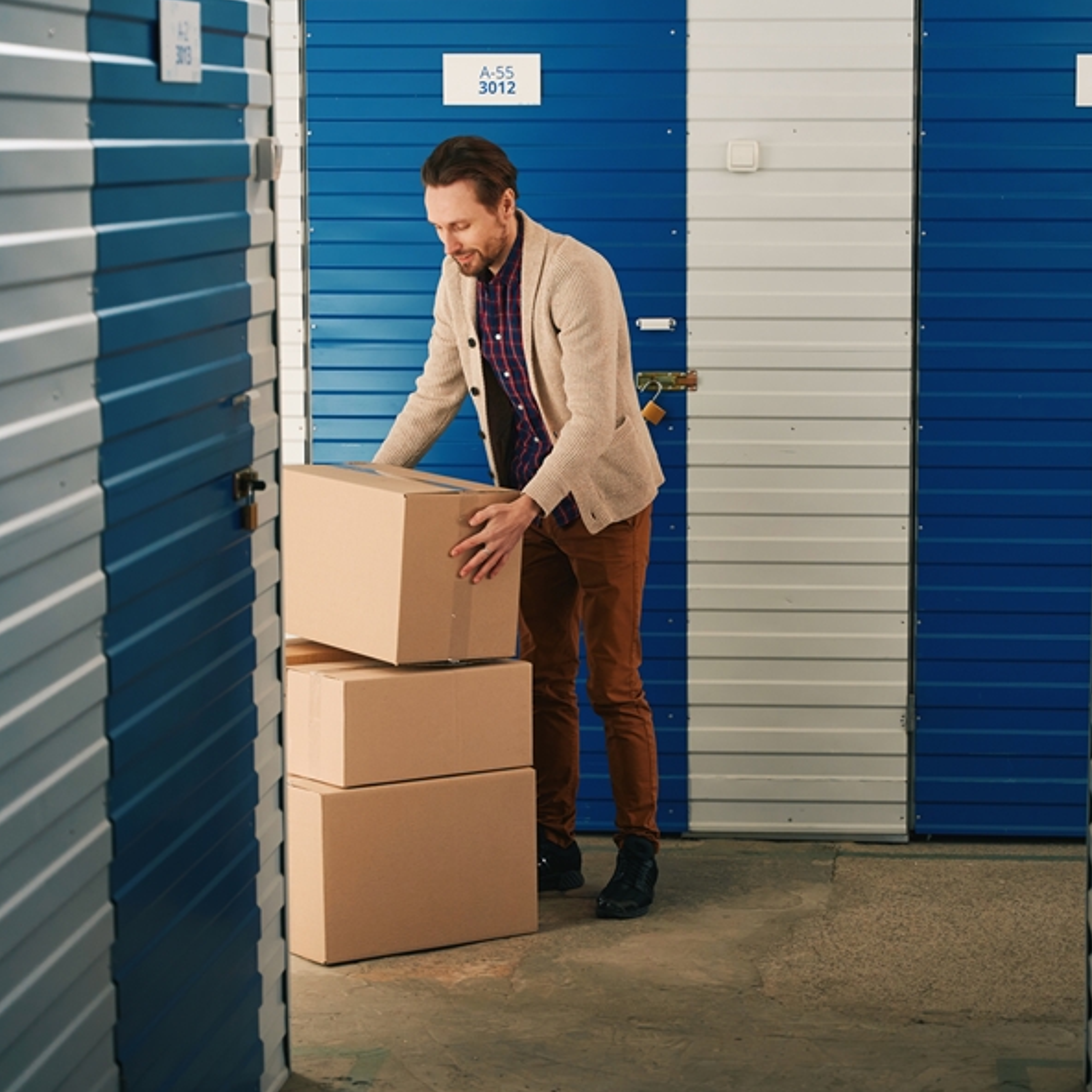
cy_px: 546
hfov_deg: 20.5
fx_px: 3016
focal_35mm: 85
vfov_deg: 20.5
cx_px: 682
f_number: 2.8
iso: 640
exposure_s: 1/250
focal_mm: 65.4
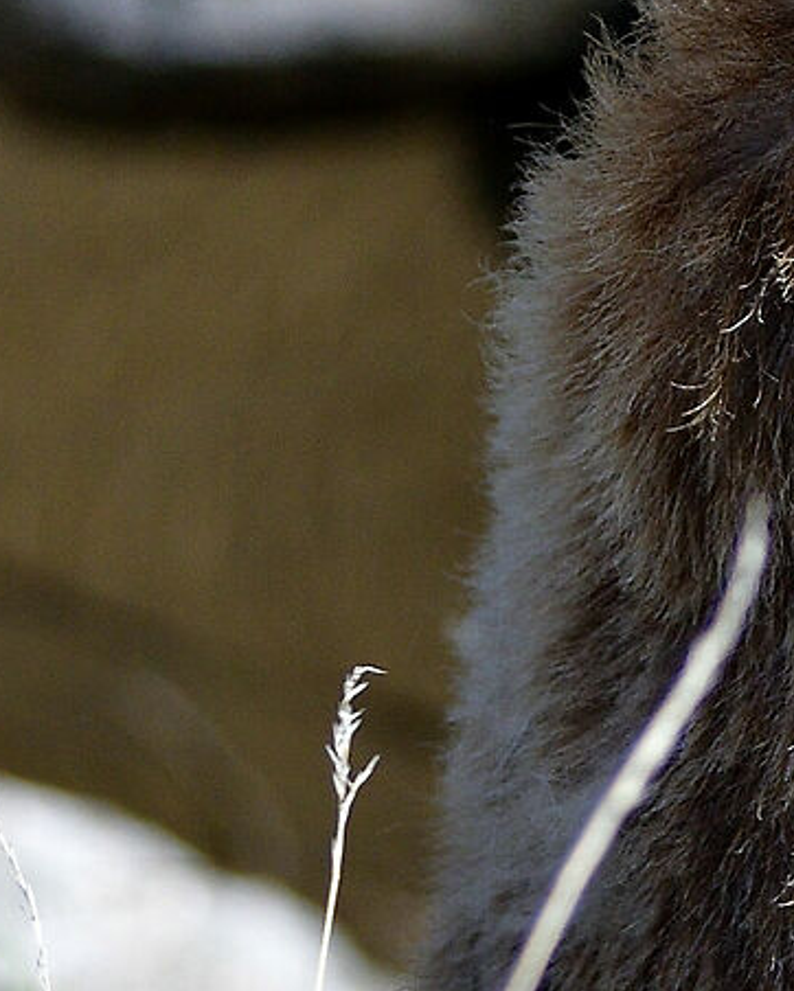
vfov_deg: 2.5
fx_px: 23028
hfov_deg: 2.0
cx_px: 1092
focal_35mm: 784
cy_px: -270
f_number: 5.6
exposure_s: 1/2500
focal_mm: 105
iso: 640
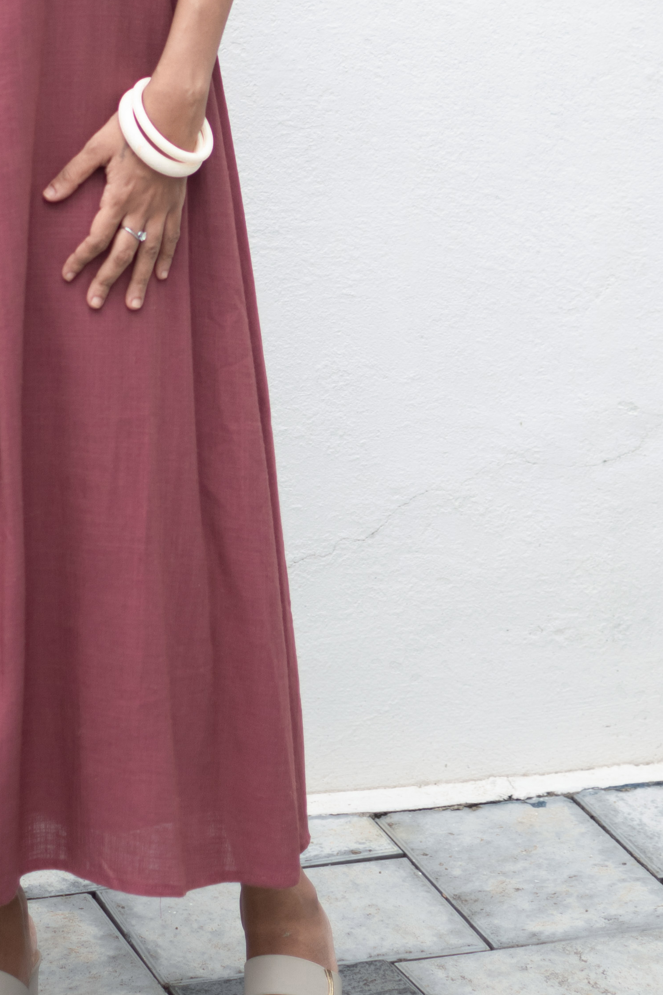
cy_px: -59
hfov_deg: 10.8
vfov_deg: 16.0
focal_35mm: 125
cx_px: -16
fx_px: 3456
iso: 100
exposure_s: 1/250
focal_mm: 35
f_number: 2
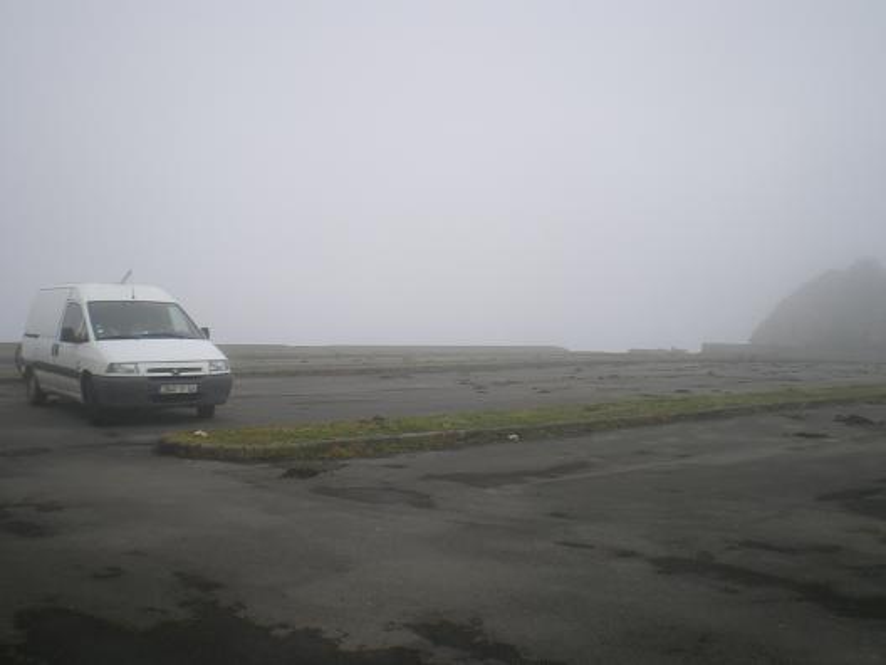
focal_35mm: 38
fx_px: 973
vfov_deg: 37.7
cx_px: 443
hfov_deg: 49.0
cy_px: 332
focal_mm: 6.3
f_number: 4.6
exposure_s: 1/250
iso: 64
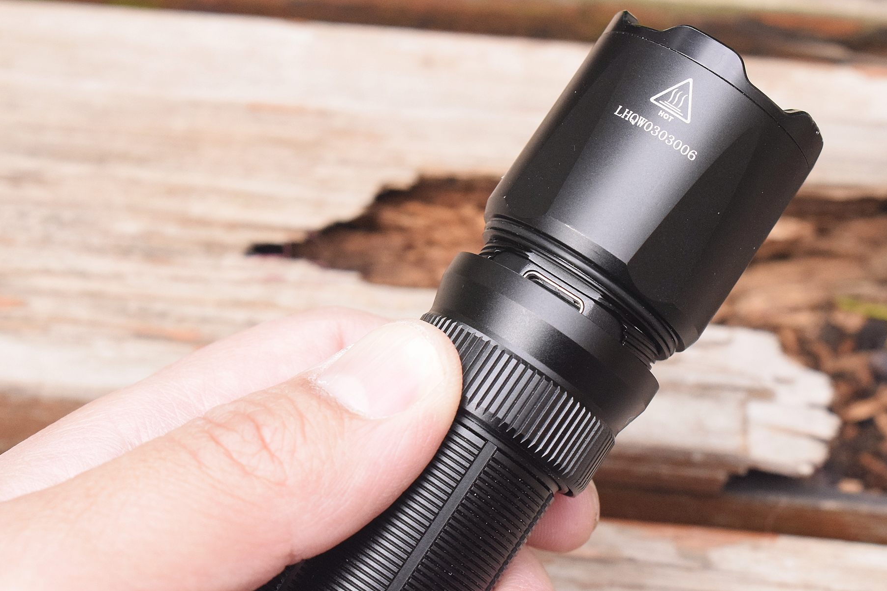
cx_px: 452
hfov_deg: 22.2
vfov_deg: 14.9
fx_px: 2255
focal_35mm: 92
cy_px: 304
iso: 3200
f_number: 10
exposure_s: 1/400
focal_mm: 55
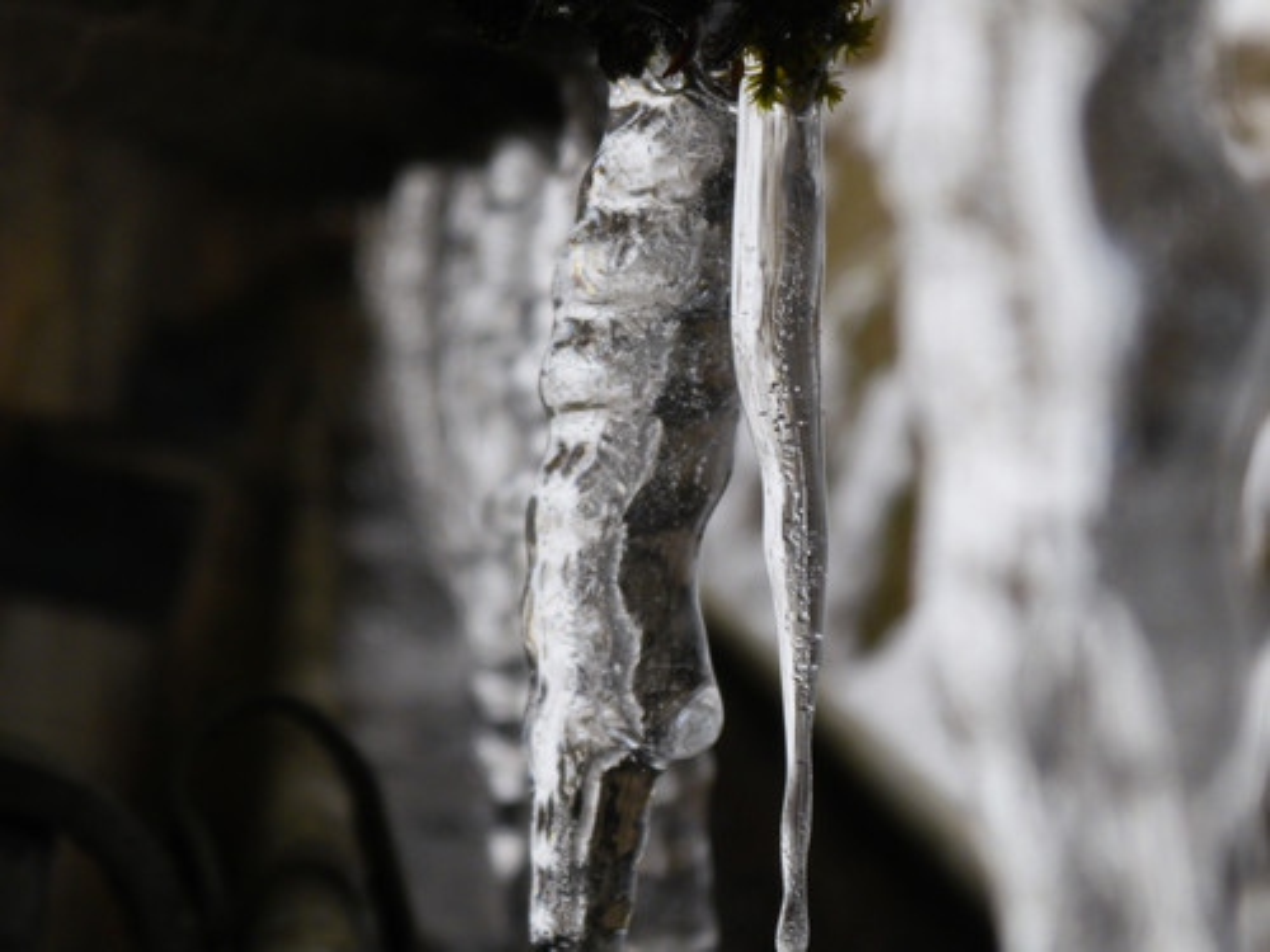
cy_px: 476
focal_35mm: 128
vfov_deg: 11.6
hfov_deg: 15.4
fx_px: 4696
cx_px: 635
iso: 250
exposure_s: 1/100
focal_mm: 22.8
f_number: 5.9
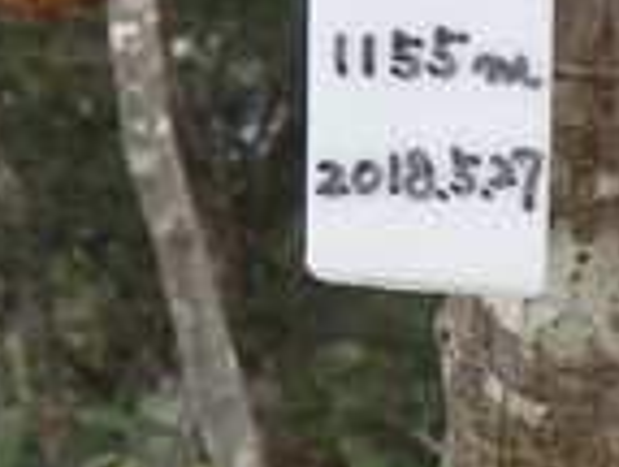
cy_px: 22
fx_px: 2241
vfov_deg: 11.8
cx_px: -377
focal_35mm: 125
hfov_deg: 14.4
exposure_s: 1/125
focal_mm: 5
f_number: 3.9
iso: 125
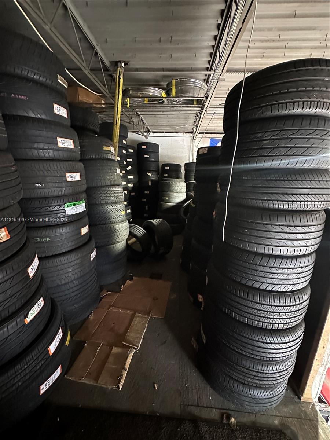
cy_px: 220
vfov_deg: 102.1
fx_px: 178
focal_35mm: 14
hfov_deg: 85.7
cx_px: 165
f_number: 2.2
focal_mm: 2.22
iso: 1250
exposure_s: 1/30
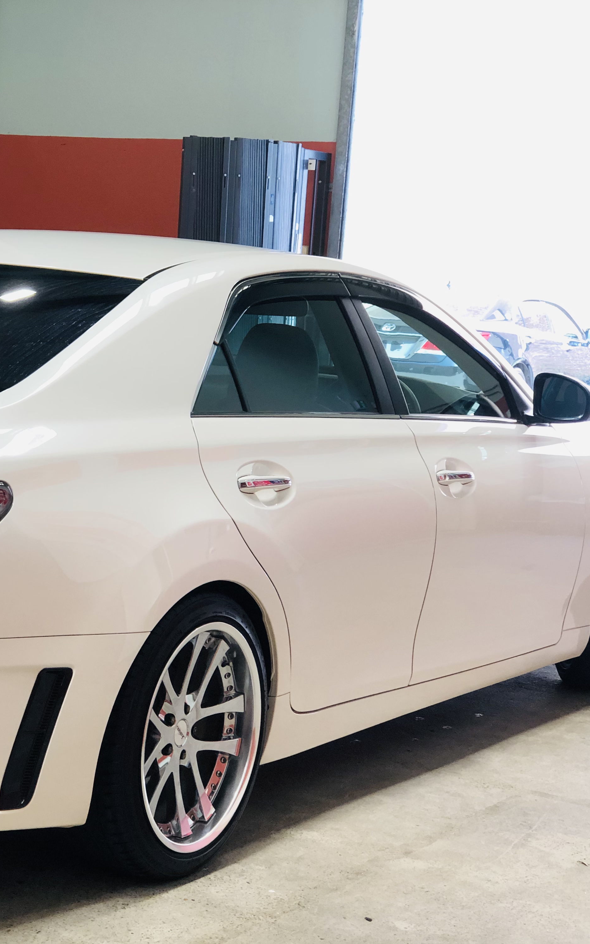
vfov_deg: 25.5
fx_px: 2084
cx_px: 13
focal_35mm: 81
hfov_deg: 15.8
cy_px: 472
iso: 32
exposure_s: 1/33
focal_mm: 6.6
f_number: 2.8
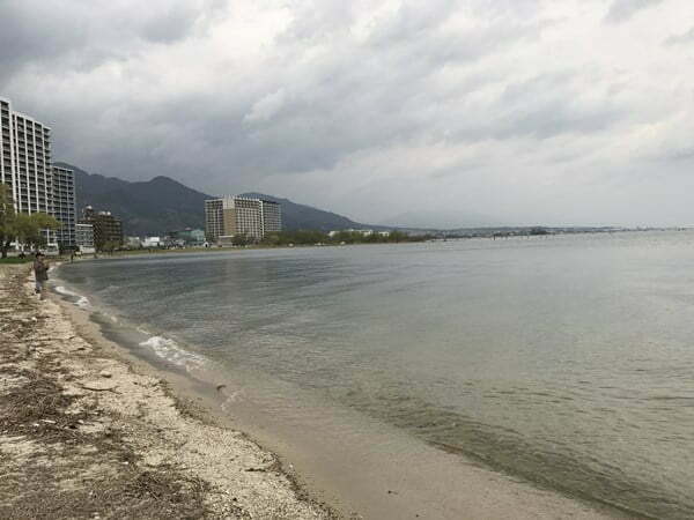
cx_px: 347
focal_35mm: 28
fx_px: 561
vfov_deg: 49.7
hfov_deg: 63.4
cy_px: 260
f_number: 1.8
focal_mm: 3.99
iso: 20
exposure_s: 1/2457
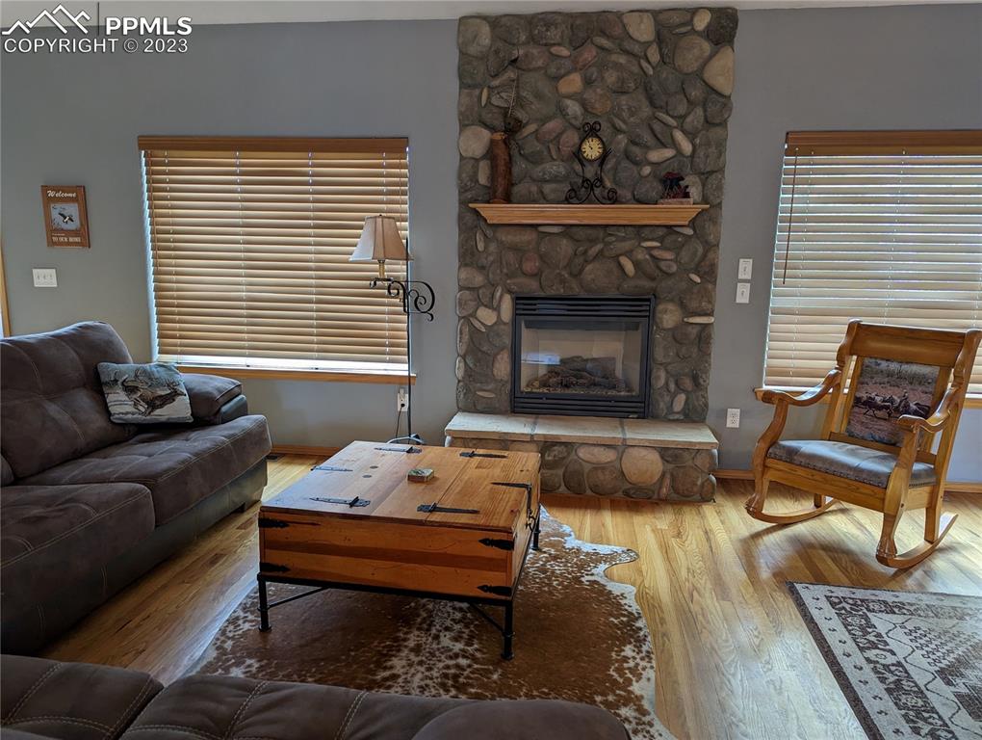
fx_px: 682
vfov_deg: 56.9
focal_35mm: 24
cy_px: 370
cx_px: 491
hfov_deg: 71.5
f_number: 1.85
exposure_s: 1/40
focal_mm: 6.81
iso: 173
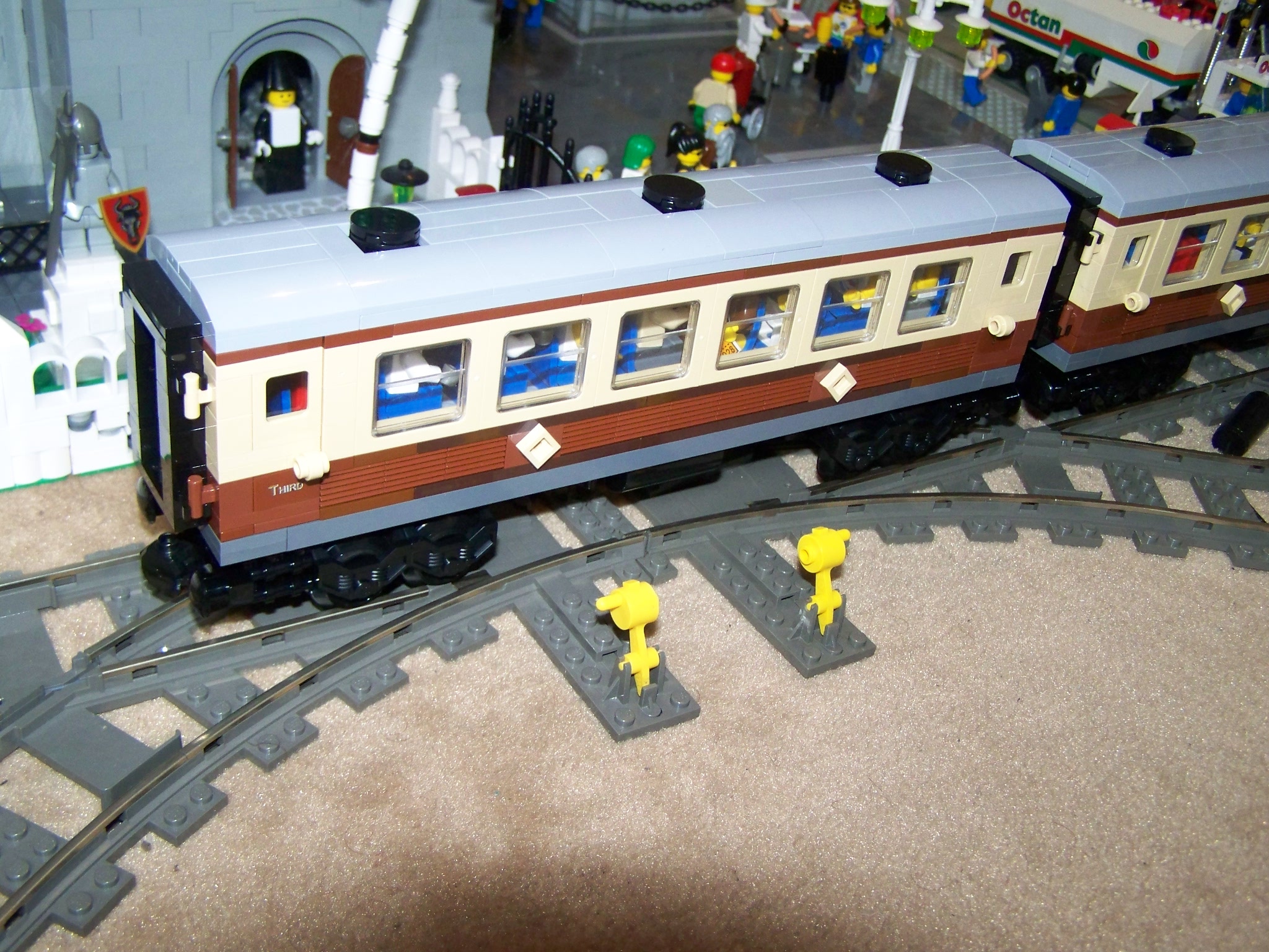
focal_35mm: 38
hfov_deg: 49.0
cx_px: 634
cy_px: 476
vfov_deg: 37.7
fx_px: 1393
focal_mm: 6.3
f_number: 2.8
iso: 200
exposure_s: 1/30
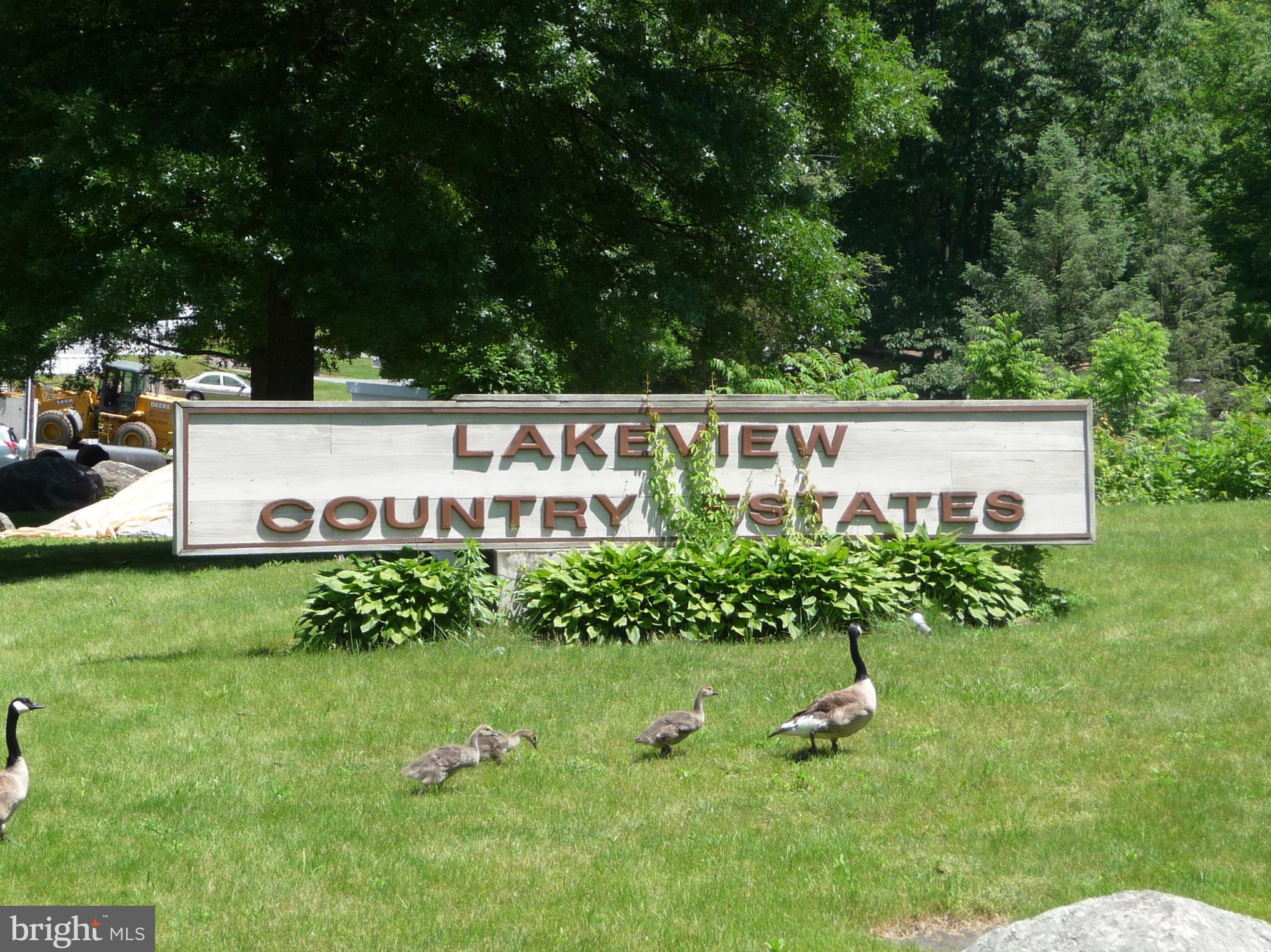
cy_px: 477
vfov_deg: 11.1
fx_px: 4883
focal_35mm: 133
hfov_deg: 14.8
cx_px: 639
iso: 100
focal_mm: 17.5
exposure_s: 1/320
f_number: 4.7
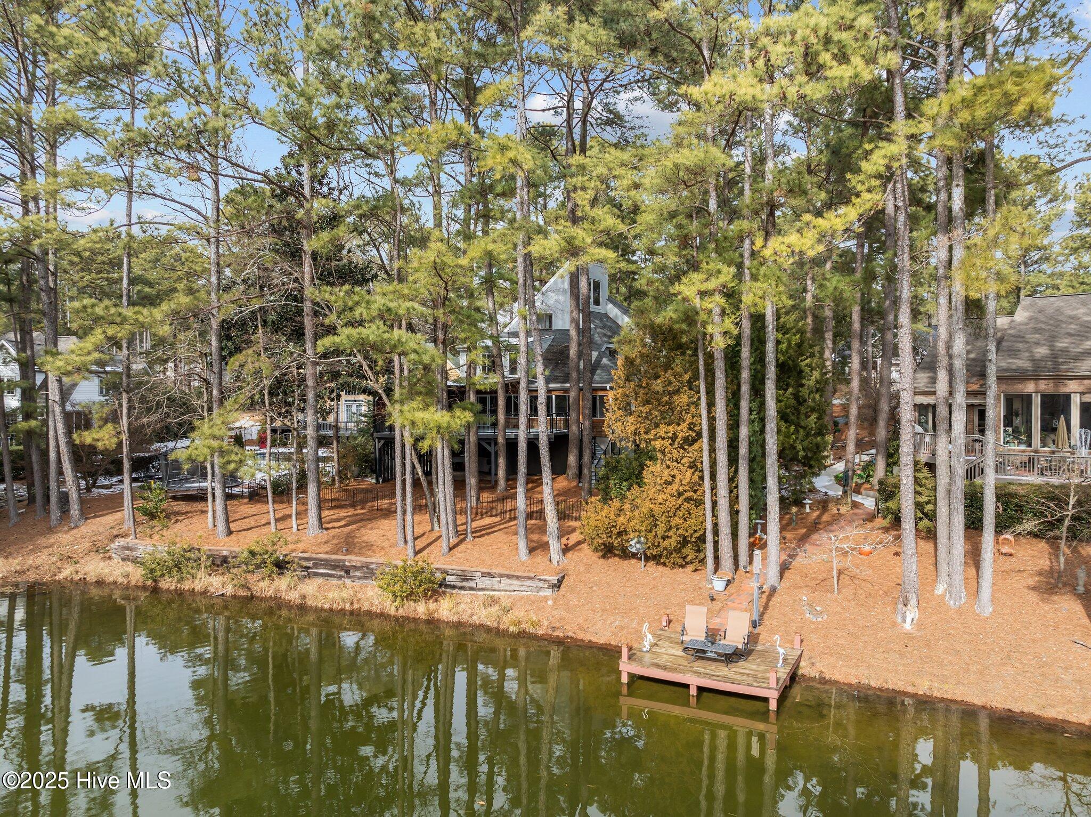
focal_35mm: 24
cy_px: 408
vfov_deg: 56.8
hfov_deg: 71.6
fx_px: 756
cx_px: 546
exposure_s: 1/800
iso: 130
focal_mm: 12.29
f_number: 2.8
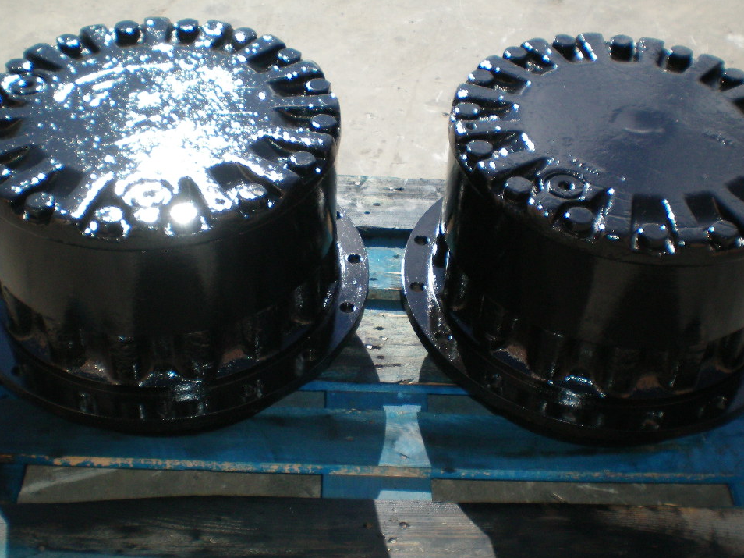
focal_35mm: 51
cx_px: 372
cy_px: 286
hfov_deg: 37.5
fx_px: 1096
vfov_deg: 28.5
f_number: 4.6
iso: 64
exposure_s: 1/400
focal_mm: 6.3
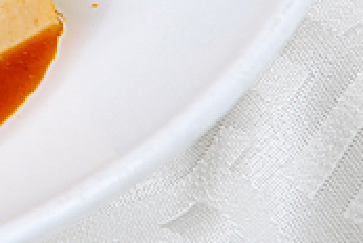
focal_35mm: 622
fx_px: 6283
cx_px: -632
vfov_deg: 2.2
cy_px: -255
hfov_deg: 3.3
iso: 100
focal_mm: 70
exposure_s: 1/160
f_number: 7.1
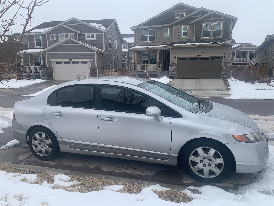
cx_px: 137
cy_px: 103
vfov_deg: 53.1
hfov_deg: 67.3
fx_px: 206
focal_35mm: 26
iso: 25
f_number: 1.8
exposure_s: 1/962
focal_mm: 4.25
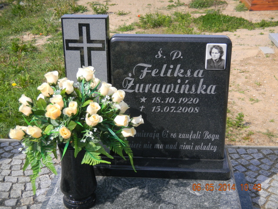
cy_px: 104
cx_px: 139
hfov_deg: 34.9
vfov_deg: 26.6
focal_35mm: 55
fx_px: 442
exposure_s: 1/408
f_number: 4.2
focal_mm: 9.9
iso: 80
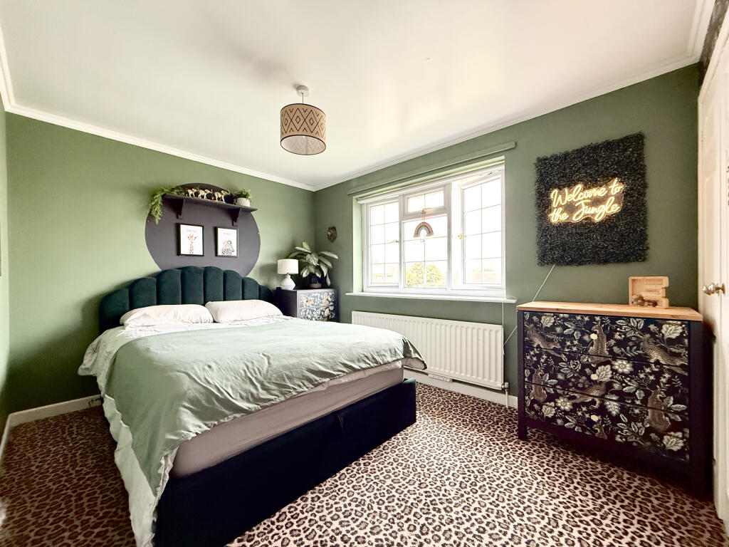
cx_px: 364
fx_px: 295
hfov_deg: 102.1
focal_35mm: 14
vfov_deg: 85.7
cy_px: 274
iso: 640
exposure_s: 1/60
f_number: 2.2
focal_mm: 2.22
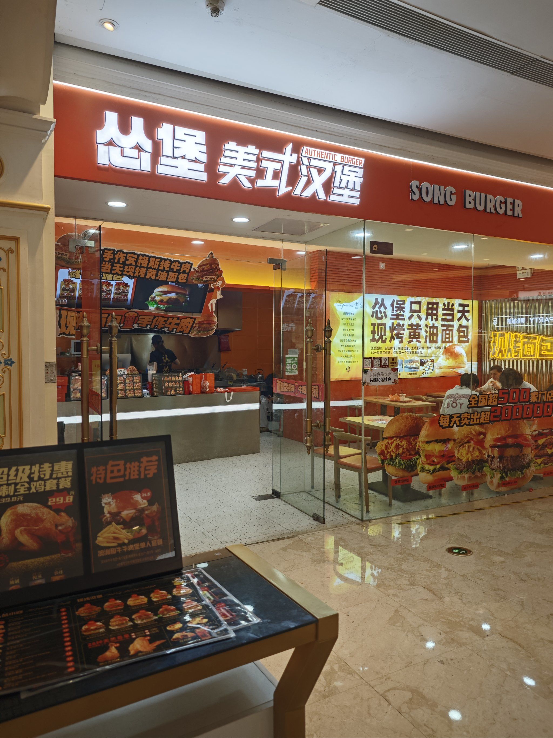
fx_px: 490
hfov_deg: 58.9
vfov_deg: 73.9
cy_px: 369
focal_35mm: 23
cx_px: 276
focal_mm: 6.68
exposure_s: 1/101
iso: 125
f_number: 1.42
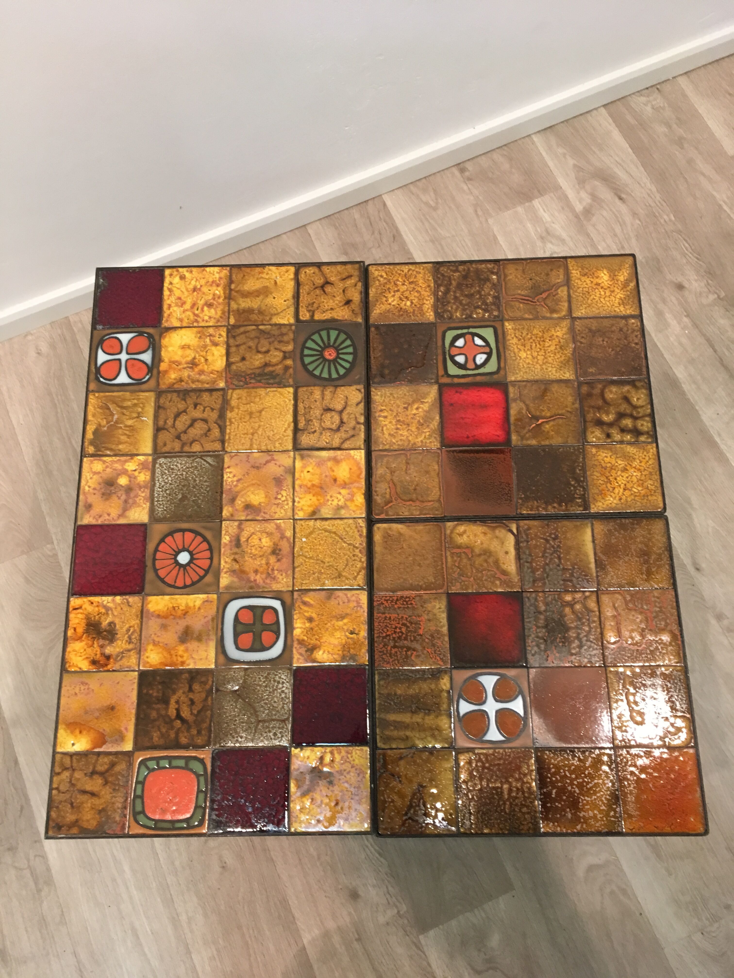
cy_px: 489
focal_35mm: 29
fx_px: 820
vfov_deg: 61.7
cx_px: 367
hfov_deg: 48.2
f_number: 2.2
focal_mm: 4.15
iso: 125
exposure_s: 1/33
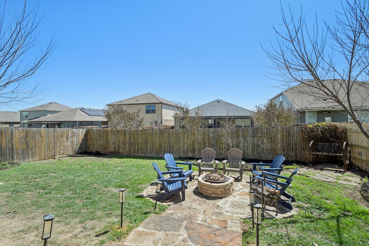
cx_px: 184
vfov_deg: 77.3
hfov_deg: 100.4
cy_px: 123
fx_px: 154
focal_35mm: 15
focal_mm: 10
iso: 400
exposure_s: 1/640
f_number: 8
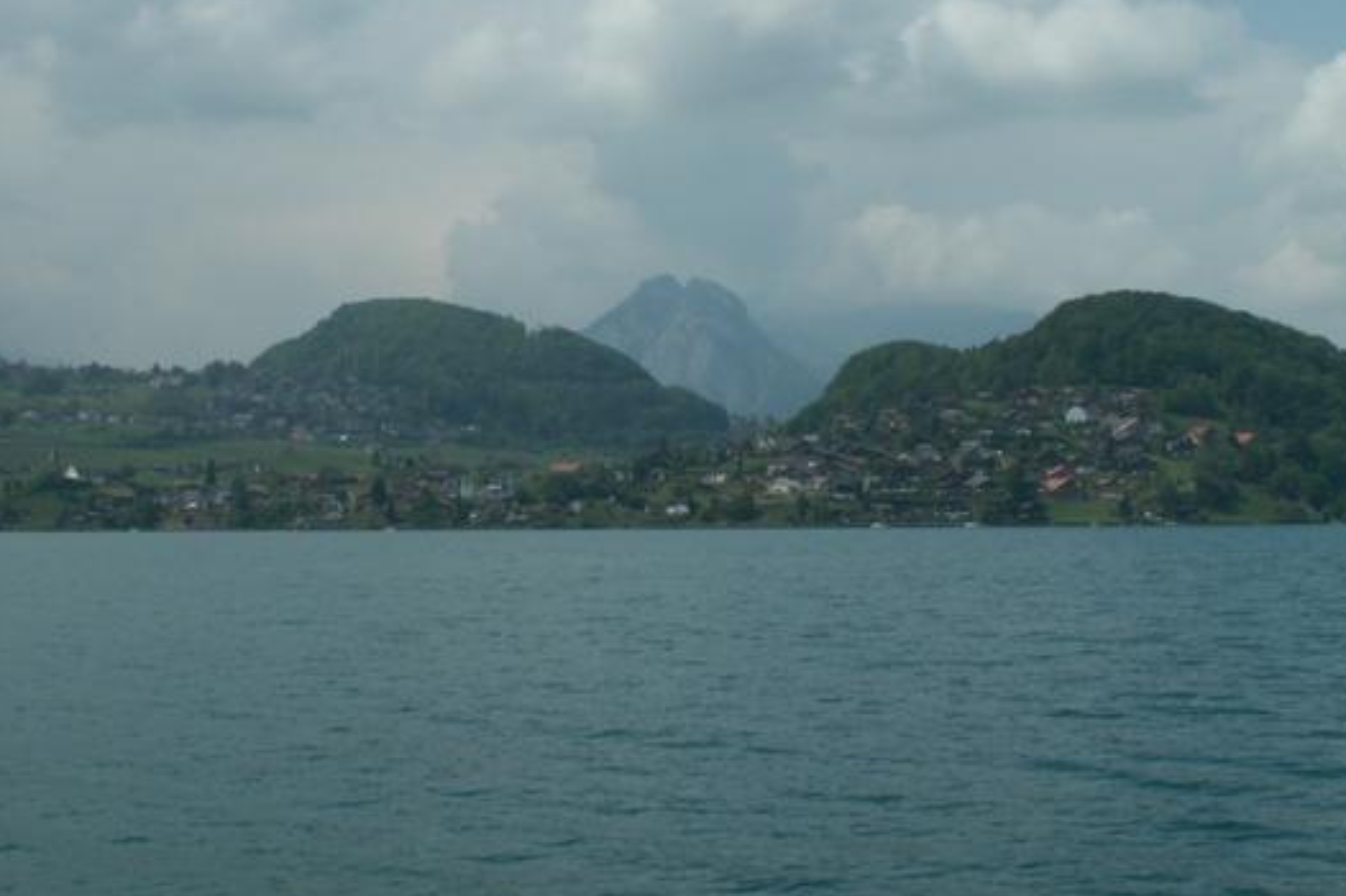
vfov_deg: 23.7
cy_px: 348
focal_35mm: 57
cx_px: 563
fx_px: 2130
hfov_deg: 35.0
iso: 50
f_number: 8
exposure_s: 1/320
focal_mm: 7.5
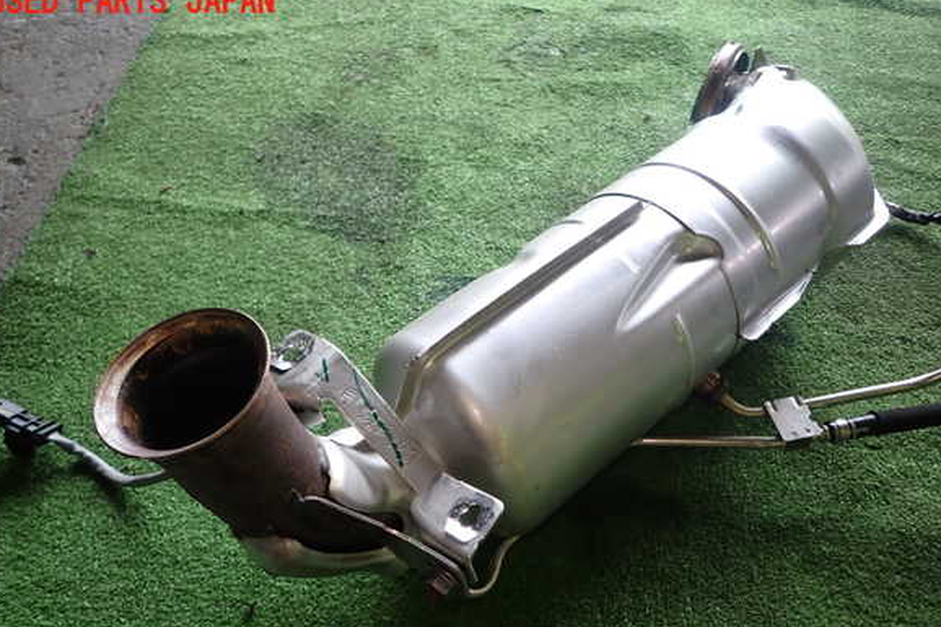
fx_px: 706
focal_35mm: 27
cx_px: 467
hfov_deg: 67.4
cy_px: 349
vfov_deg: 47.8
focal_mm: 4.5
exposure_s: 1/60
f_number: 2
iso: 160
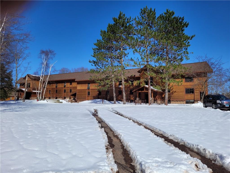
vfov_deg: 53.1
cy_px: 86
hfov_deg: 67.3
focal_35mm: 26
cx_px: 115
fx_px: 173
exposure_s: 1/5257
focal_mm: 5.4
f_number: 1.8
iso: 40
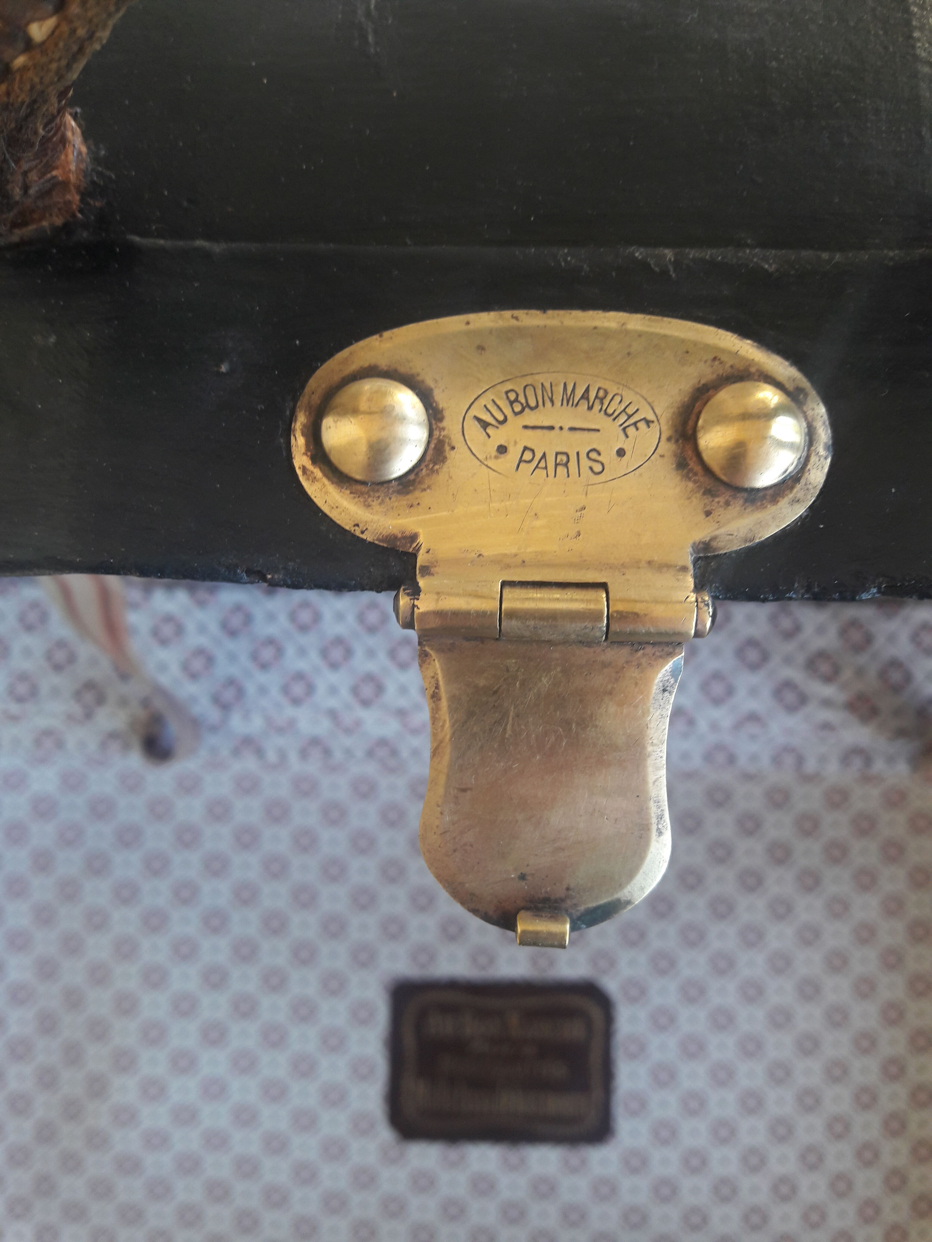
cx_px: 466
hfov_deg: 49.7
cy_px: 621
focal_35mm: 28
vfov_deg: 63.4
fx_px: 1005
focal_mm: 3.7
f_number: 1.9
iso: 64
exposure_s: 1/33
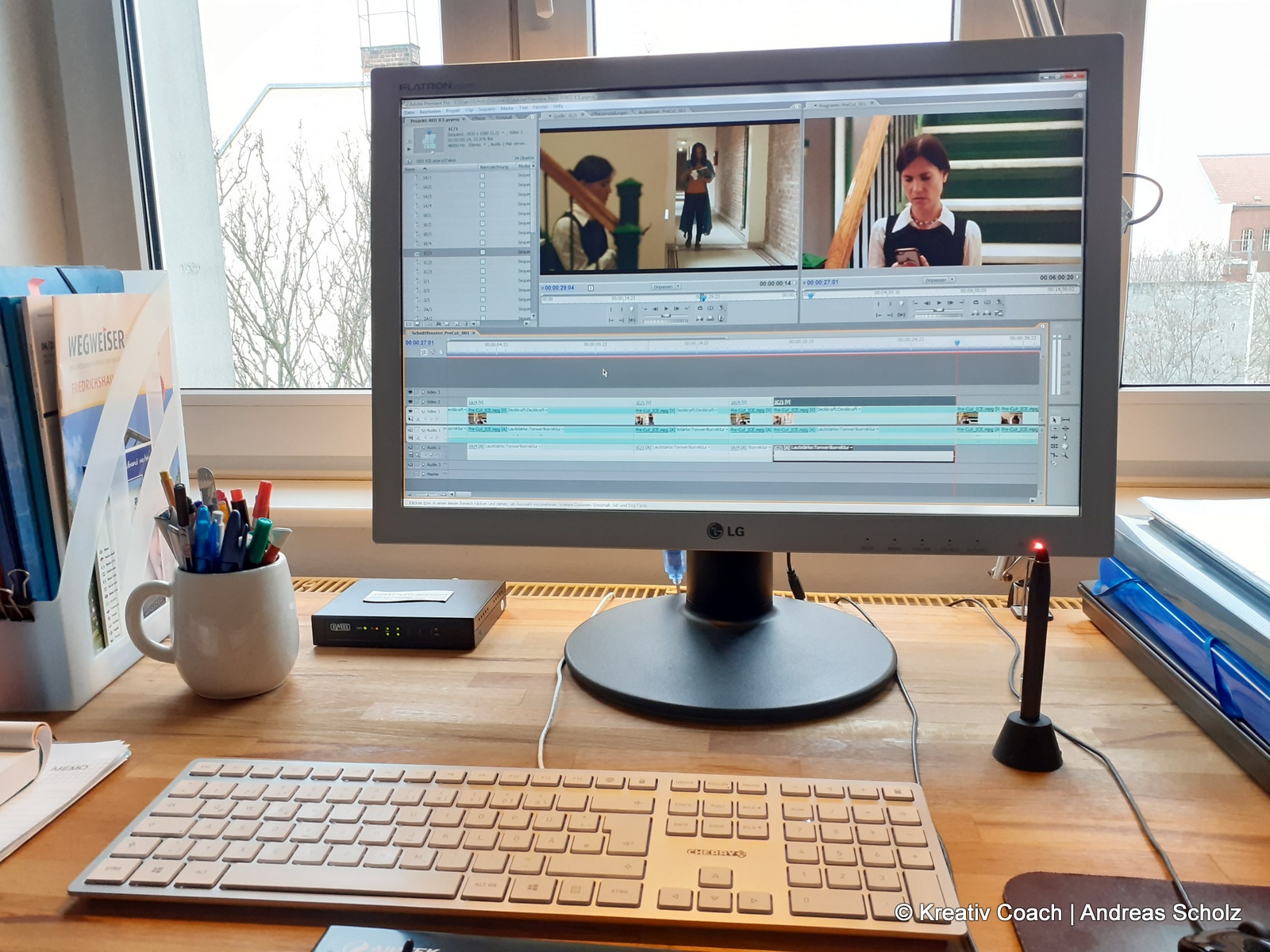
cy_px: 476
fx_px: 991
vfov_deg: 51.4
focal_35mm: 27
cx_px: 635
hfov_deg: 65.3
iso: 160
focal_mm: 3.6
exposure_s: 1/50
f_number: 1.9
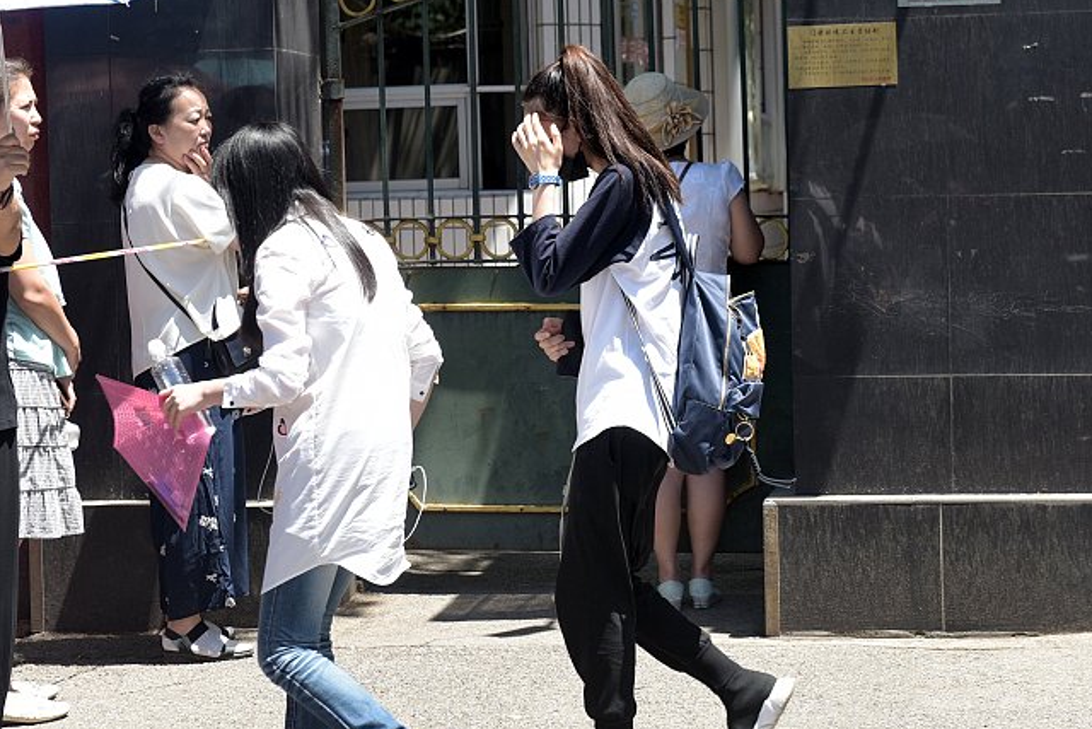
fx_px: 2275
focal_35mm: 75
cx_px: 556
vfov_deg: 18.2
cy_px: 336
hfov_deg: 27.0
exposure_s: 1/400
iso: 400
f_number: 5.6
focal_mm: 60
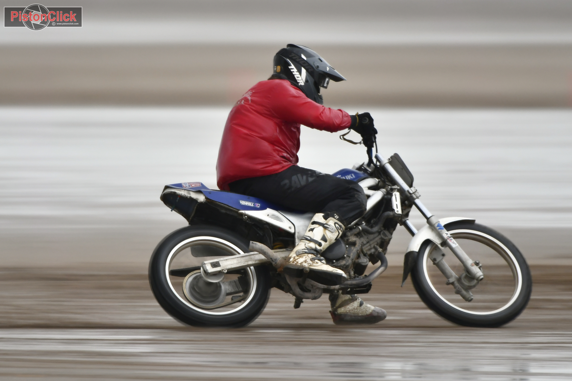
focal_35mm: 825
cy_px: 190
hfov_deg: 2.5
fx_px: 13106
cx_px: 286
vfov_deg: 1.7
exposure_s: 1/100
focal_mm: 550
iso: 560
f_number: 5.6
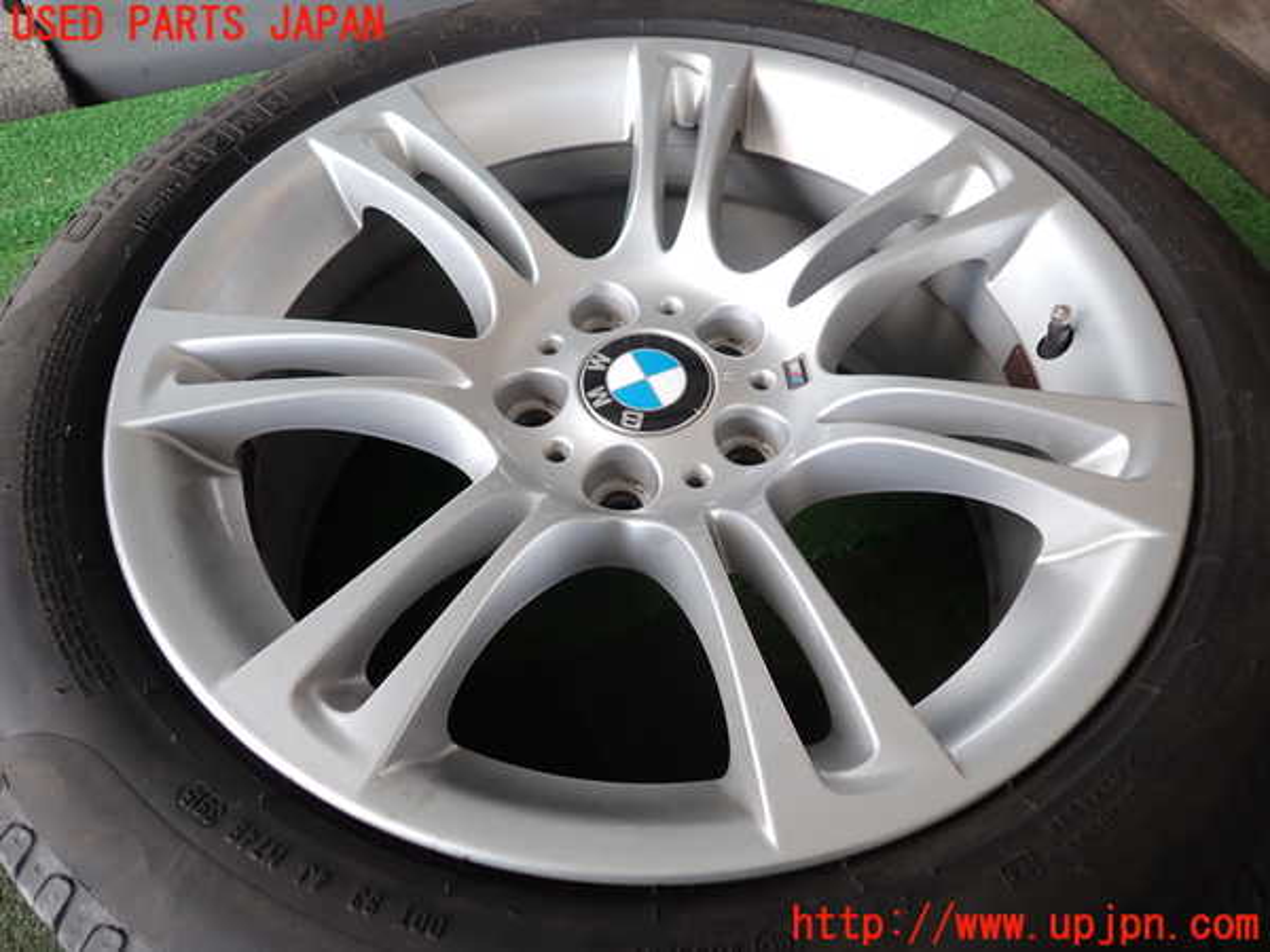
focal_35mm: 25
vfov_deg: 54.9
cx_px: 635
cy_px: 476
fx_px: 917
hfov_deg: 69.4
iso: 125
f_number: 2
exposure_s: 1/60
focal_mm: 4.5
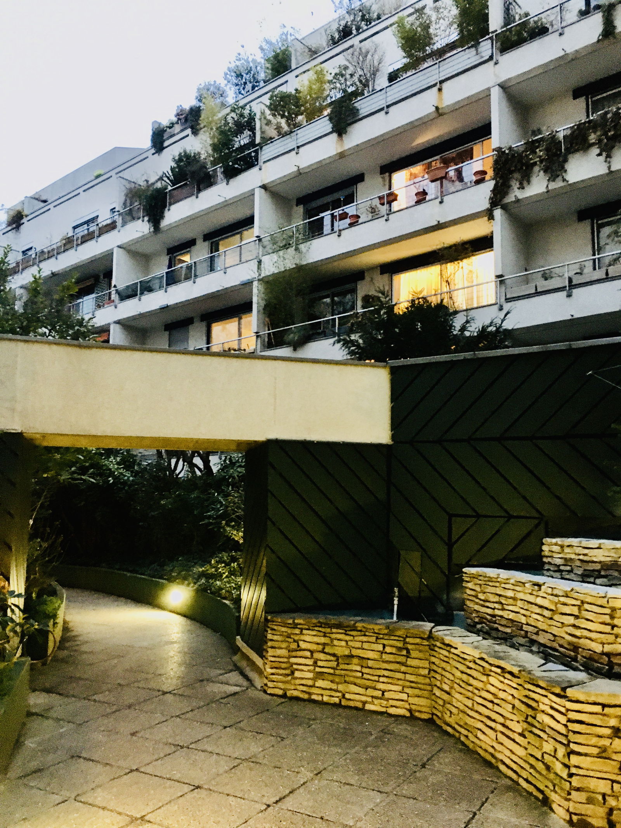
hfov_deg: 48.2
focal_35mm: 29
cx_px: 310
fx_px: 694
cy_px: 414
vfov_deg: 61.7
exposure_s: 1/17
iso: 400
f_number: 2.2
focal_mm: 4.15
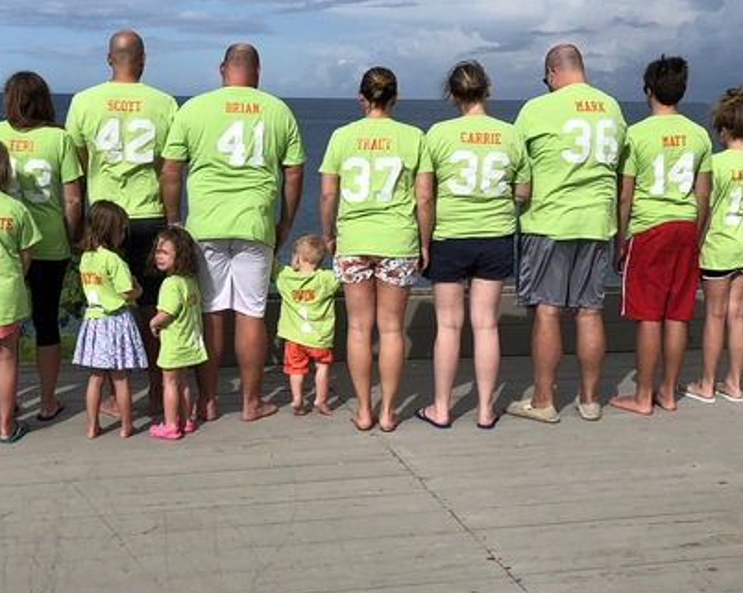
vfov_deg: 30.7
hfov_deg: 37.8
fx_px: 1077
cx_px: 279
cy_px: 227
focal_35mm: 49
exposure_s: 1/3690
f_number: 1.8
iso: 25
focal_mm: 4
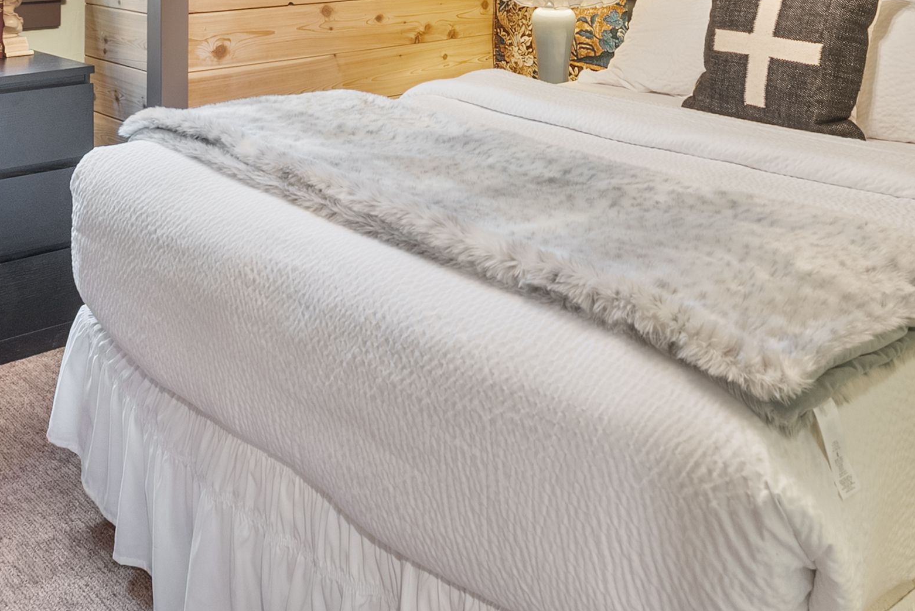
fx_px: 966
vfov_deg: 31.3
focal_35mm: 38
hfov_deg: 50.6
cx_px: 414
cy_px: -59
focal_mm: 14
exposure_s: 1/1.67
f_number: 7.1
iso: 250
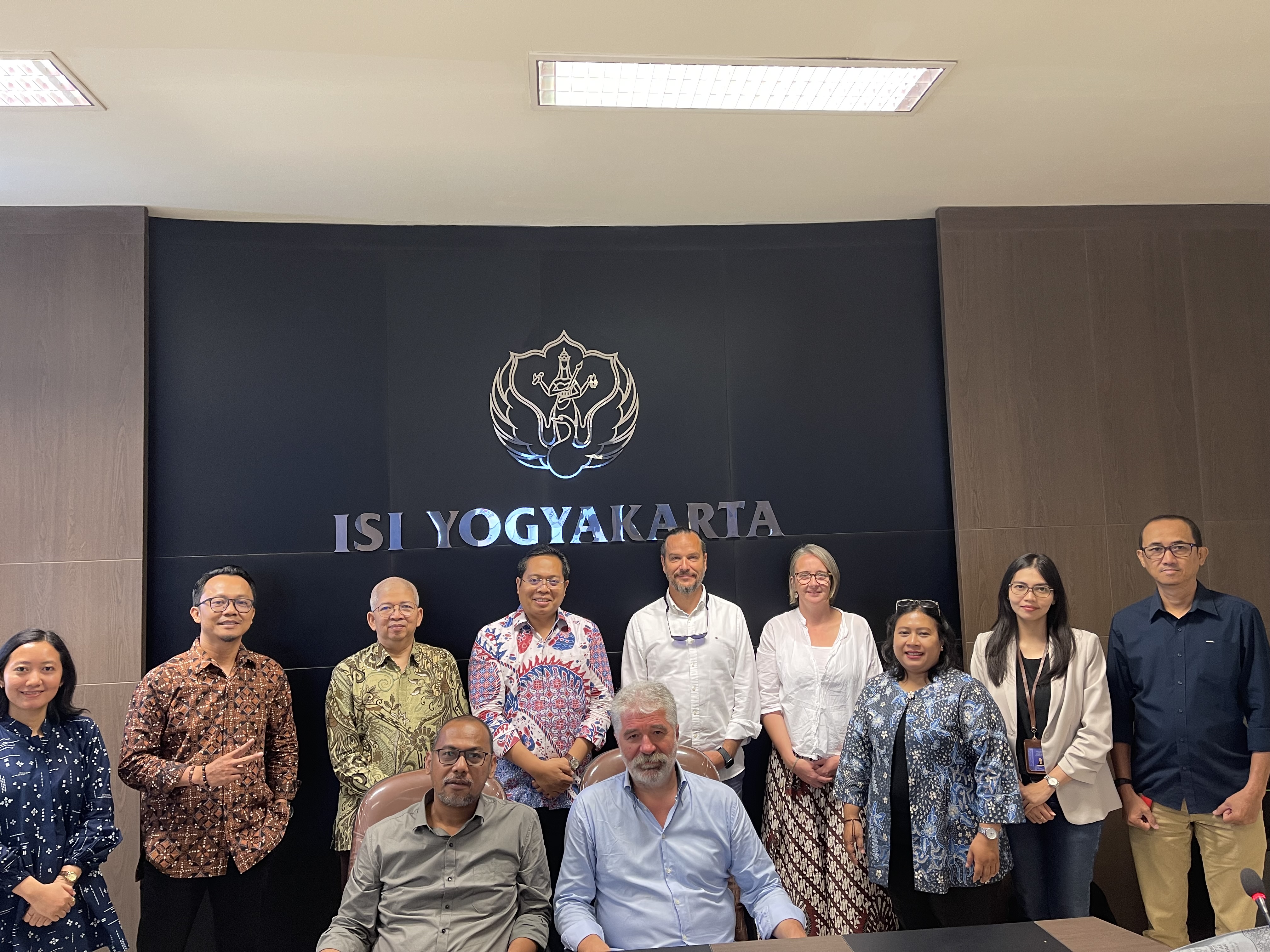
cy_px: 476
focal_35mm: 25
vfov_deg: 54.9
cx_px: 635
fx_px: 917
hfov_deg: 69.4
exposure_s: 1/50
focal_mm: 5.1
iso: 200
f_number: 1.6
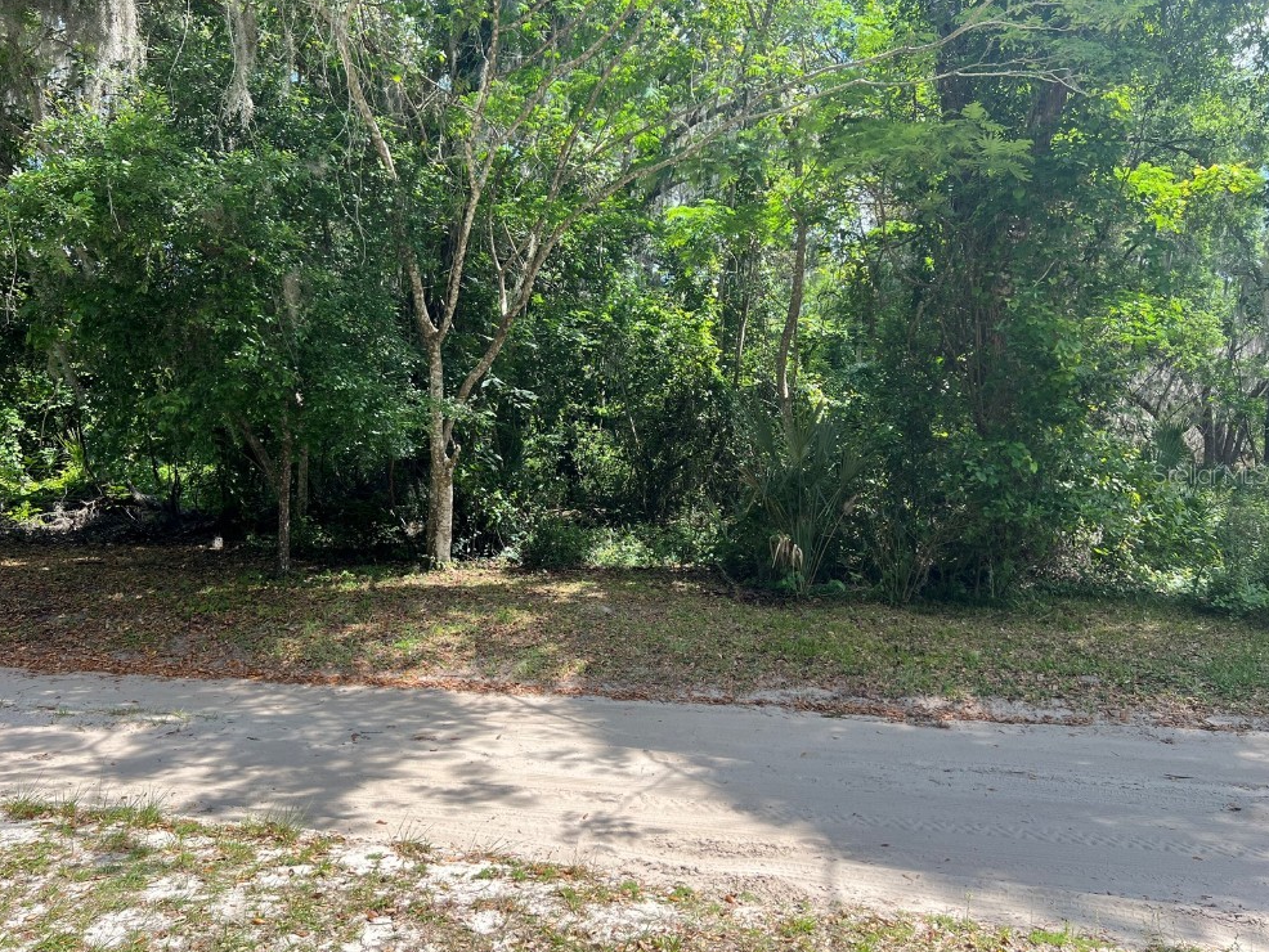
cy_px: 473
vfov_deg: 51.4
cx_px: 615
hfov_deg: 65.3
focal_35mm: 27
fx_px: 990
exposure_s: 1/859
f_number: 1.5
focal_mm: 5.7
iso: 50
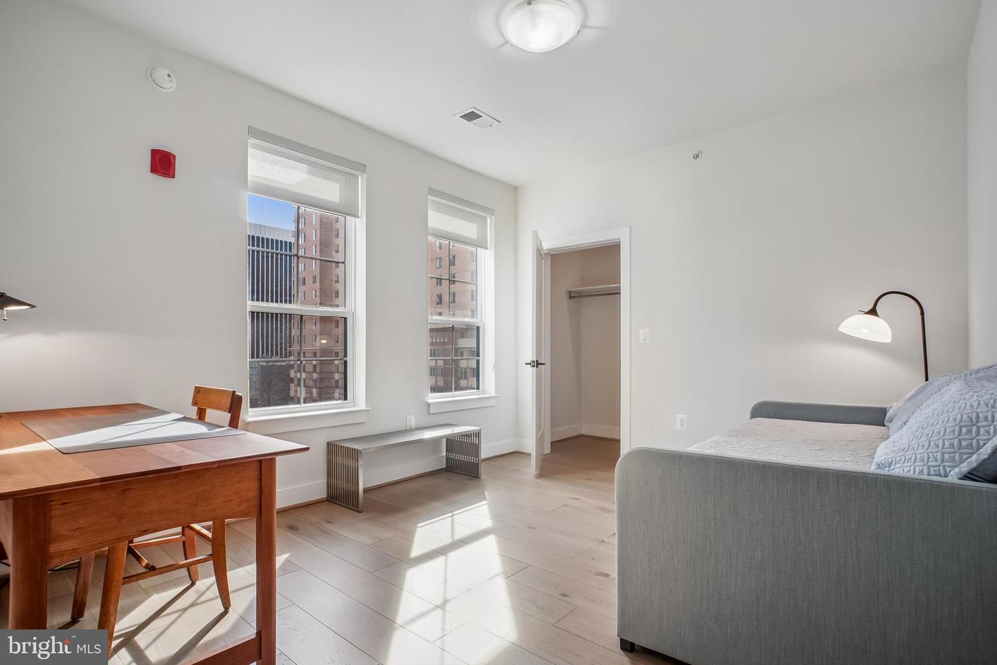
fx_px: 457
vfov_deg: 72.1
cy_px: 332
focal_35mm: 16
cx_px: 498
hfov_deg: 95.0
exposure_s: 1/80
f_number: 8
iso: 500
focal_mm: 11
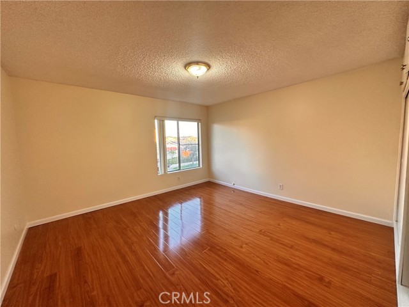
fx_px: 165
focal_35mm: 14
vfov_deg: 85.7
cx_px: 204
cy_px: 154
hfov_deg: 102.1
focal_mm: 2.22
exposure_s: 1/99
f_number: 2.2
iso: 250
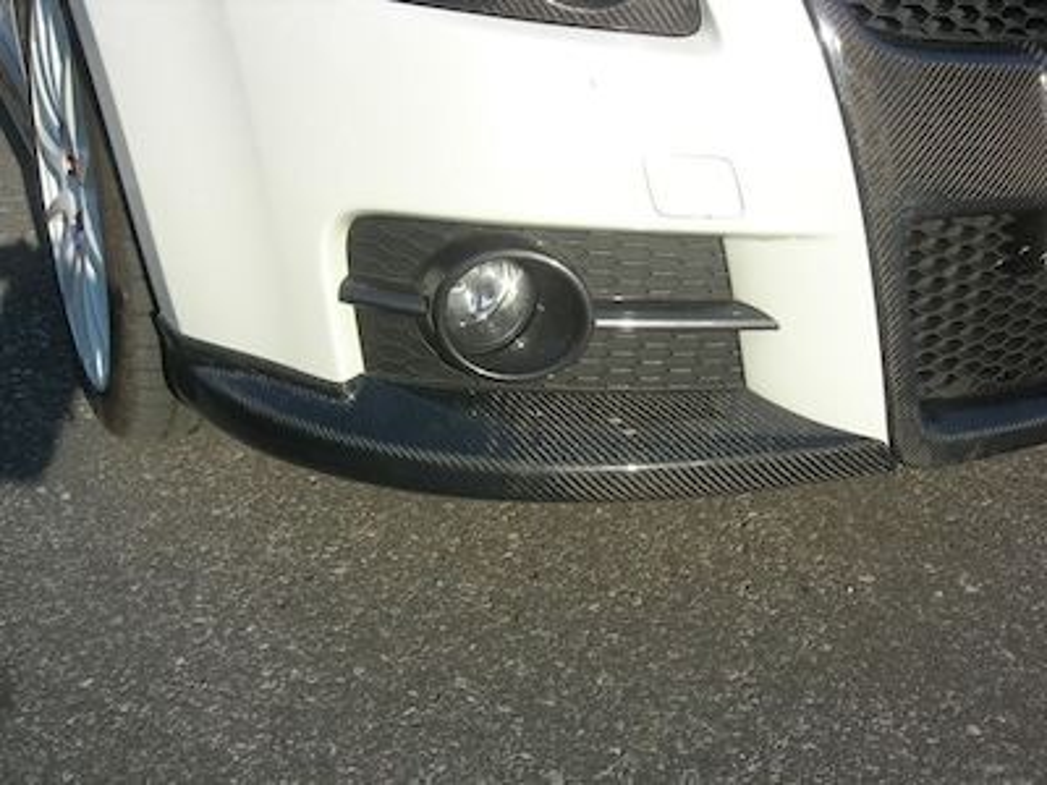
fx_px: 1149
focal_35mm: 38
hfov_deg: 49.0
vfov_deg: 37.7
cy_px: 392
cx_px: 524
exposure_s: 1/390
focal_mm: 7.8
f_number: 4.8
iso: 64
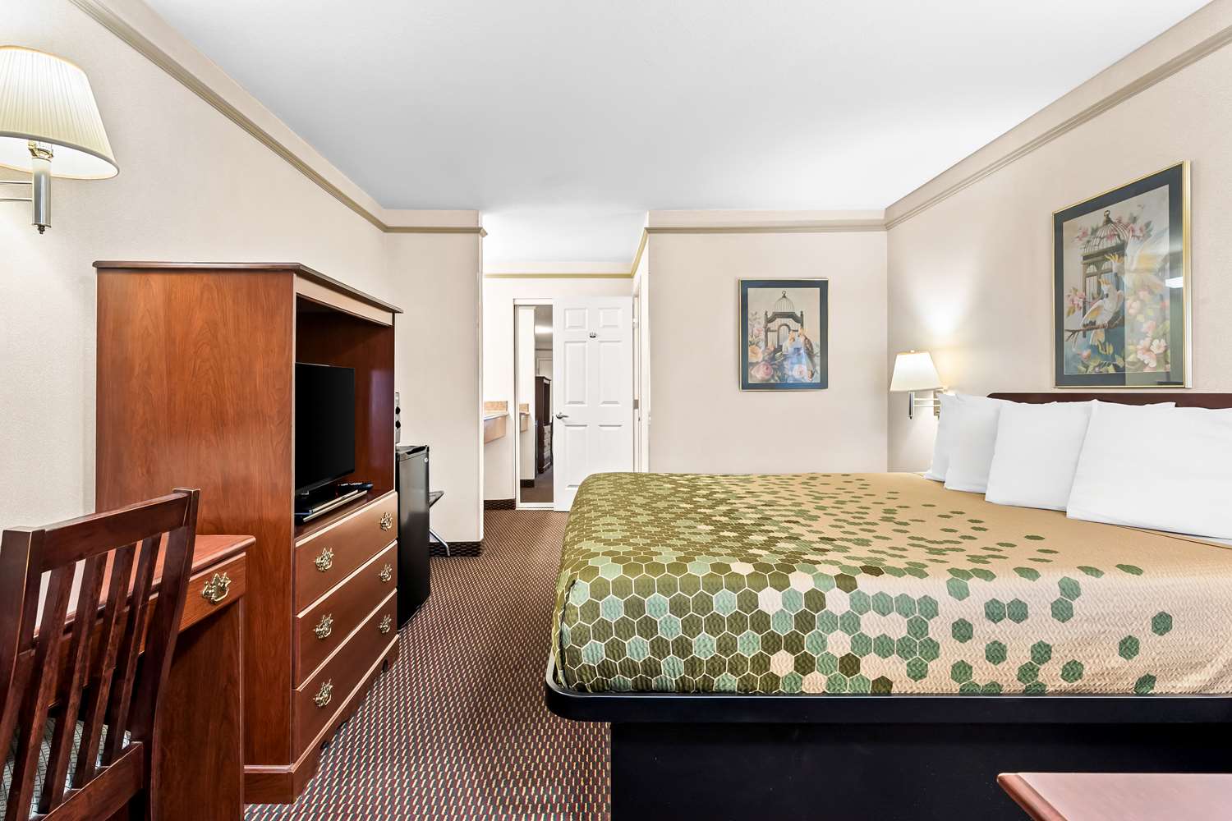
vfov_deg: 73.7
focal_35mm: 16
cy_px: 410
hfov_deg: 96.7
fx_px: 548
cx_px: 616
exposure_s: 1/1.67
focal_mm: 16
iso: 400
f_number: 8
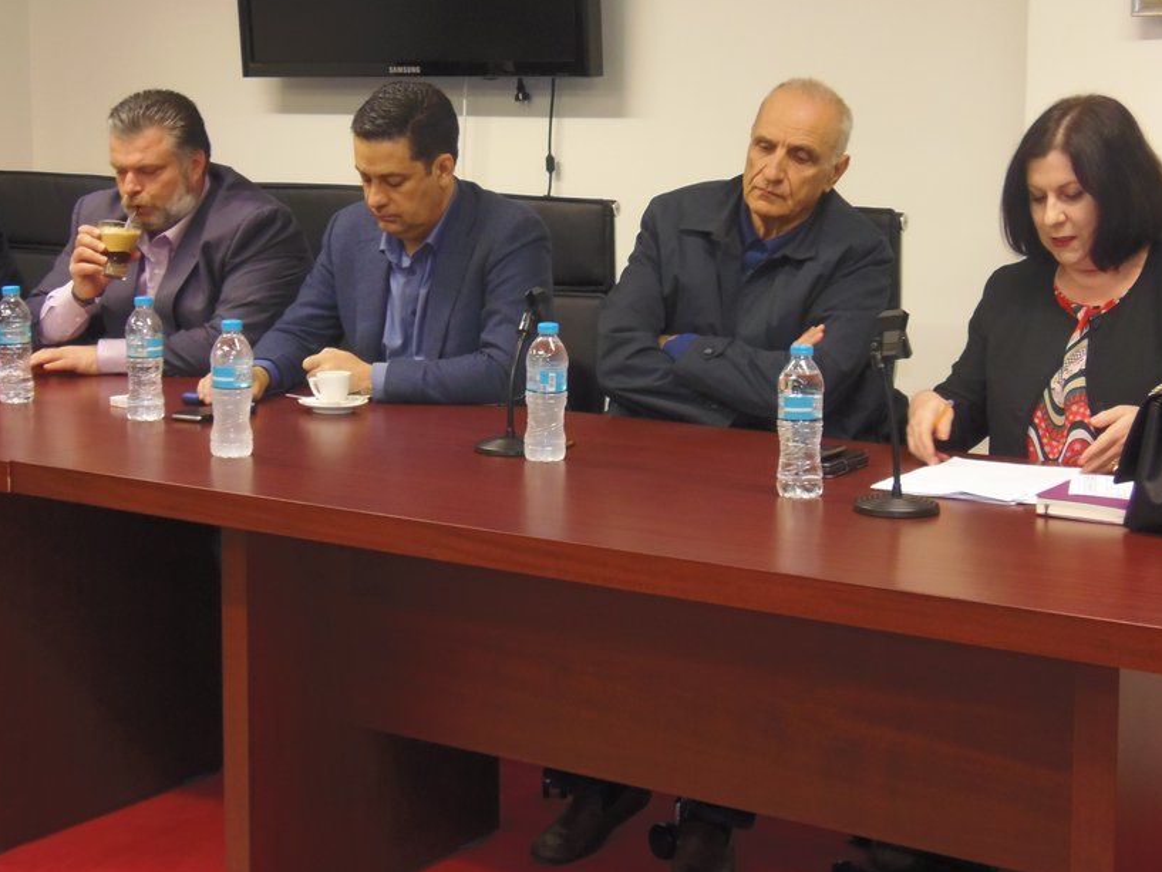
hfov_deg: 32.1
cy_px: 341
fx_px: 2014
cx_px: 478
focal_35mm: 60
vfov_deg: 24.4
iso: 200
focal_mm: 9.1
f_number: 3.8
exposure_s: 1/30
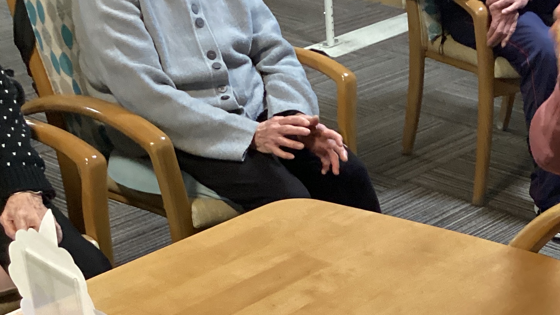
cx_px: 494
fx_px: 1129
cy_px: 345
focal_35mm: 76
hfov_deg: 27.0
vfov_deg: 15.5
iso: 320
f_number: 2.4
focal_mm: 3.3
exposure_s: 1/50
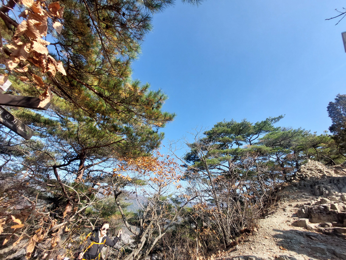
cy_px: 130
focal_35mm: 13
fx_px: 130
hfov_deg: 106.2
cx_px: 173
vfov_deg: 89.9
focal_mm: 1.74
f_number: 2.2
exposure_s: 1/854
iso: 50
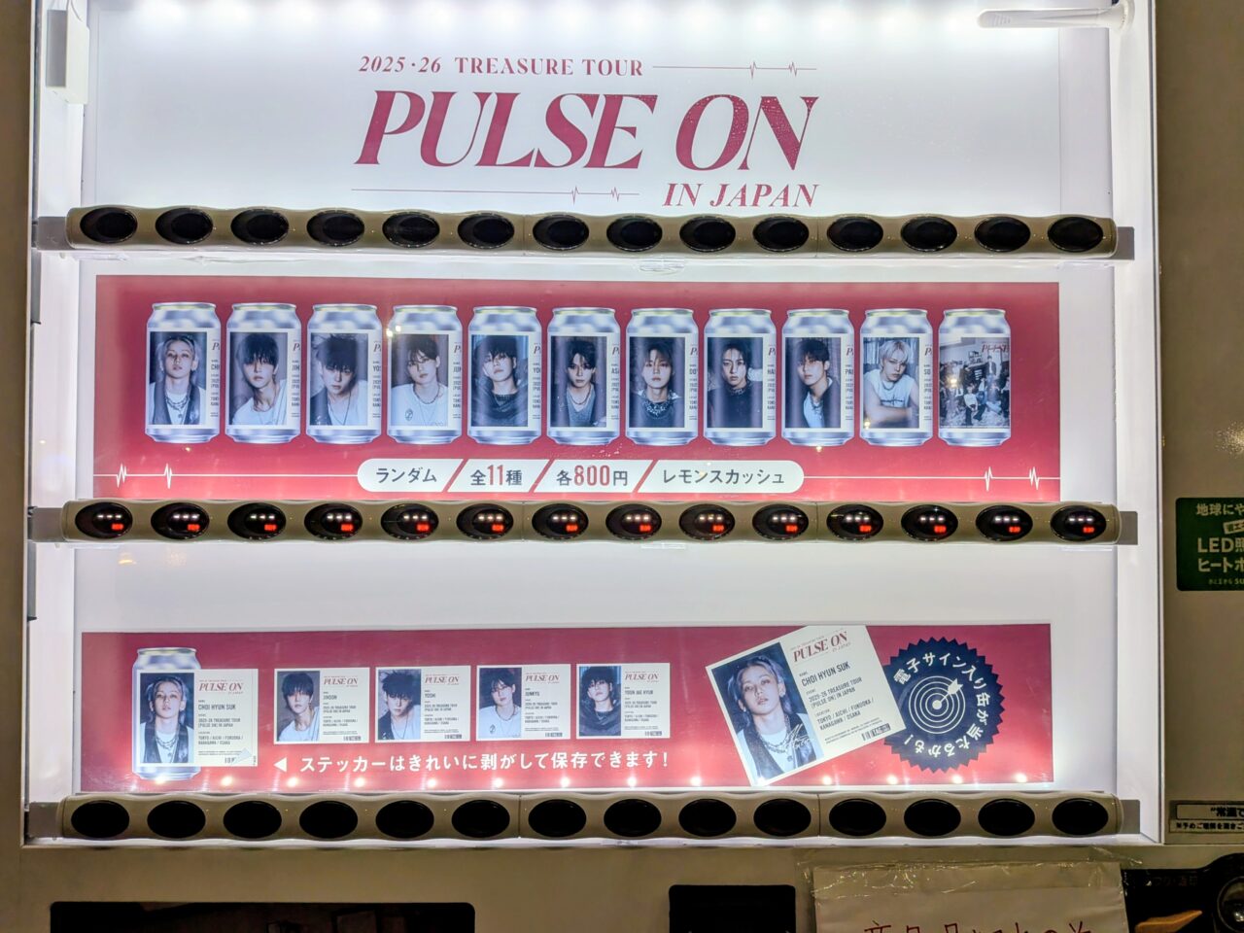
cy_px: 466
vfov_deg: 56.8
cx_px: 622
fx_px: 862
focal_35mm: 24
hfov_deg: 71.6
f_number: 1.7
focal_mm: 4.53
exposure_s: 1/109
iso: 30
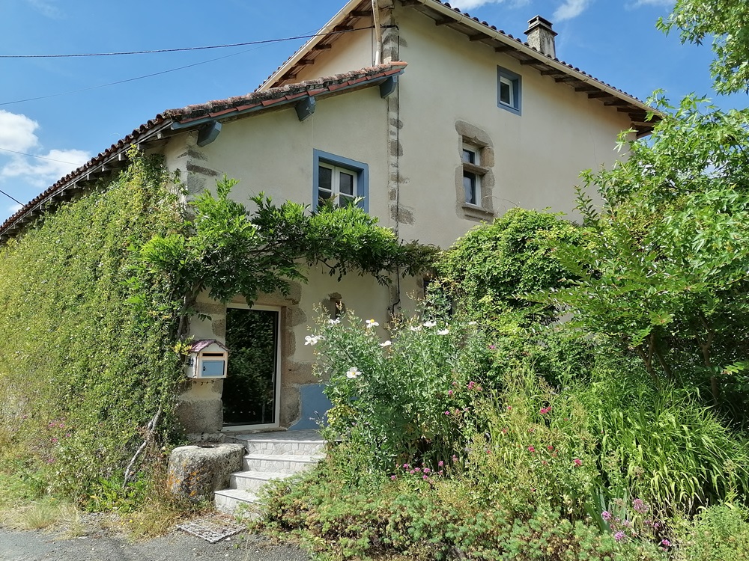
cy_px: 280
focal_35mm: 26
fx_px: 563
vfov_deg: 53.1
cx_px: 374
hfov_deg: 67.3
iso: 50
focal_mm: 5.3
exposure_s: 1/953
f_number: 1.8
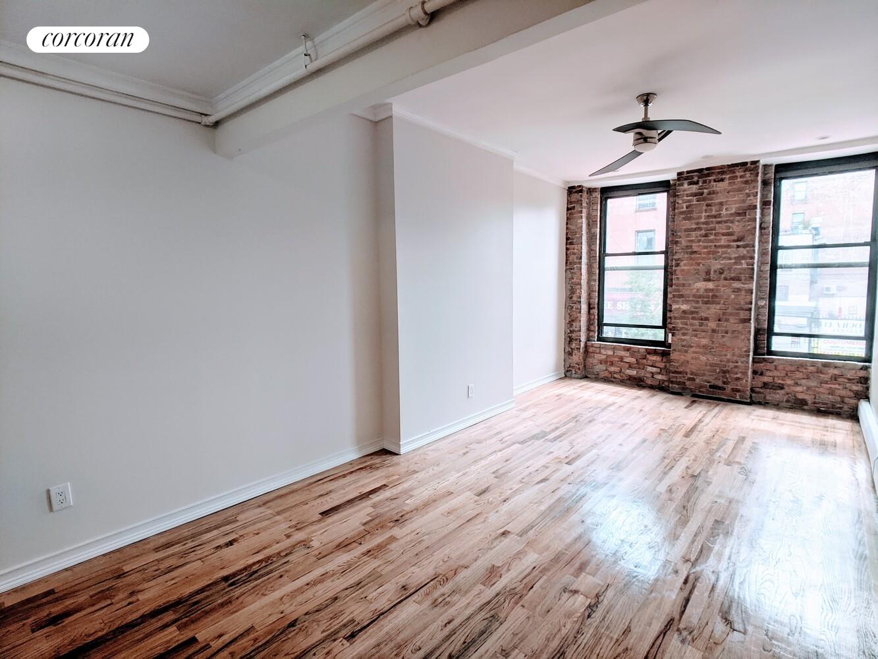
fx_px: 685
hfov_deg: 65.3
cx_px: 439
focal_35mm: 27
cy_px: 330
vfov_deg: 51.4
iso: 50
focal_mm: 4.44
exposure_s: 1/365
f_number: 1.8
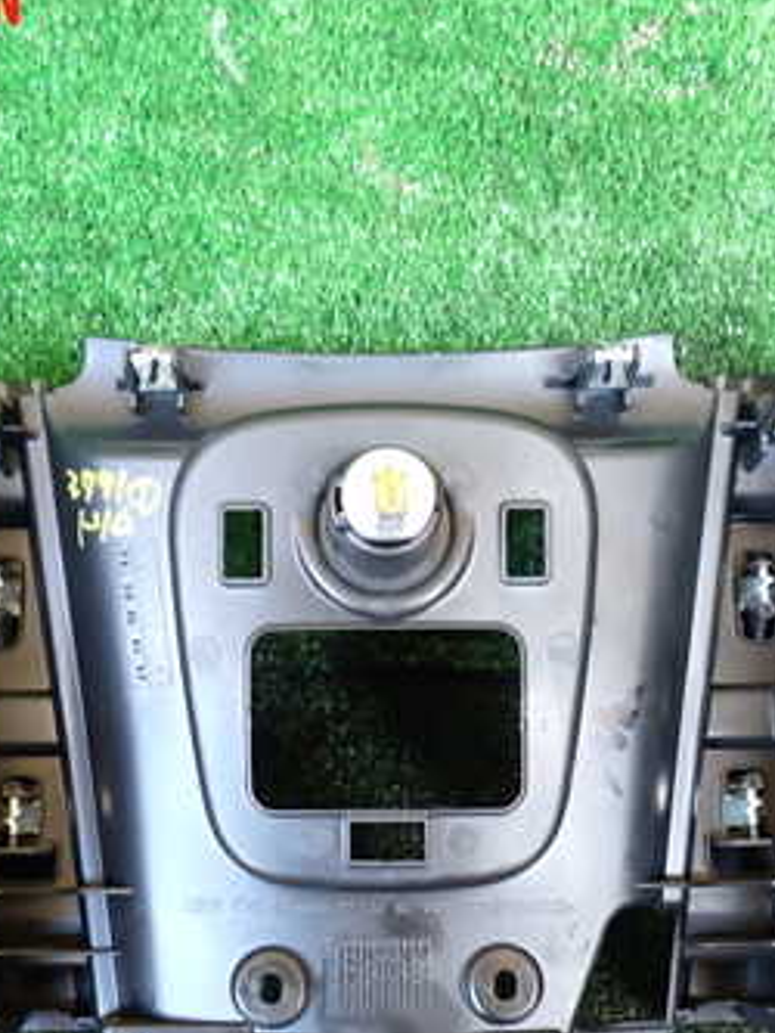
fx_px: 1611
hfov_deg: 27.1
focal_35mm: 54
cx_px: 388
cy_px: 664
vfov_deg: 35.3
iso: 320
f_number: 2.3
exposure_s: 1/30
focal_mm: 5.4
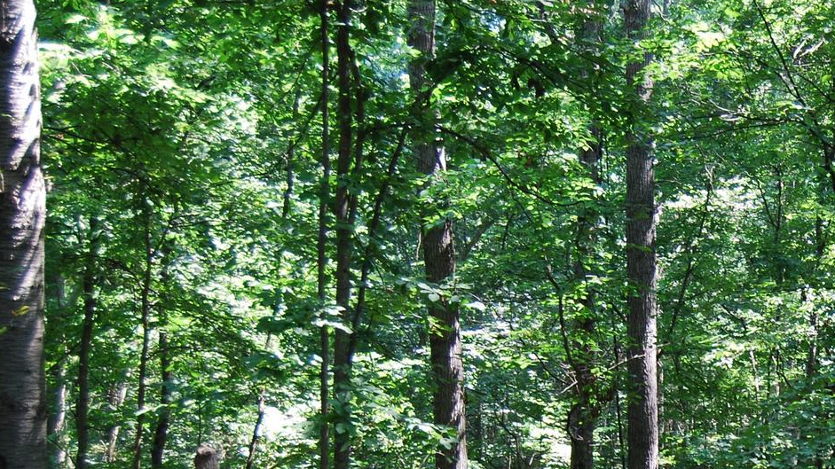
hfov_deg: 22.9
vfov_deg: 13.4
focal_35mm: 89
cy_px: 496
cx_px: 840
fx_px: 1970
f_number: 4
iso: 220
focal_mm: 26
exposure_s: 1/60
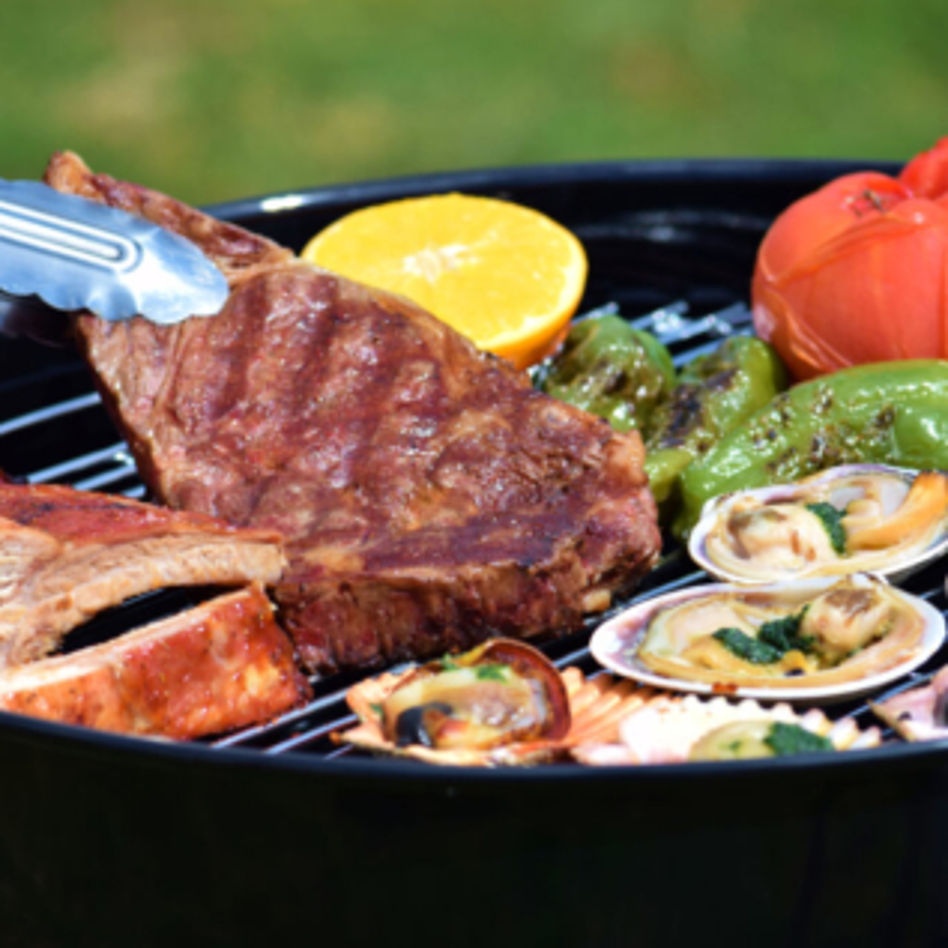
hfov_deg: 7.0
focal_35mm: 251
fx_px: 7777
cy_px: 473
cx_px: 446
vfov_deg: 7.0
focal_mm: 130
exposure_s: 1/640
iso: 100
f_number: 5.6
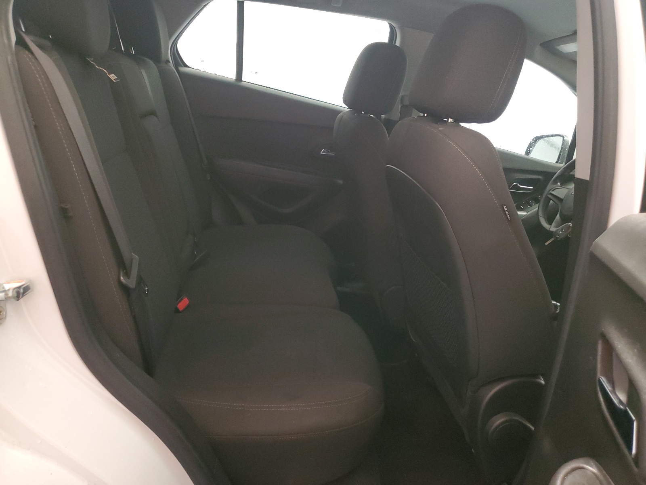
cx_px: 323
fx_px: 485
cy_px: 242
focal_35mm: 26
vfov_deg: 53.1
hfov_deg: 67.3
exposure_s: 1/40
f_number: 1.5
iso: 352
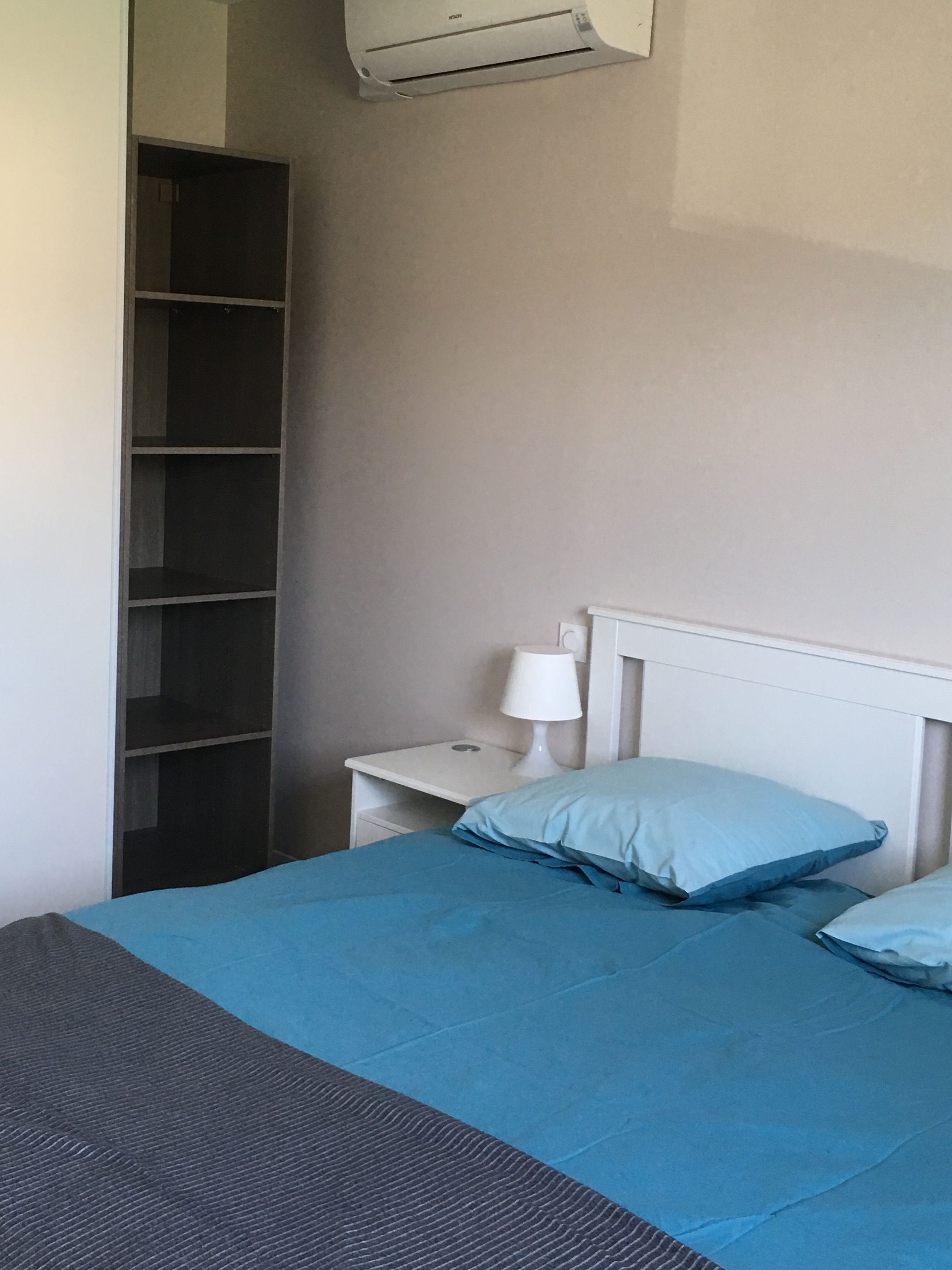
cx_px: 351
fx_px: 1577
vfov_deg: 43.7
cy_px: 546
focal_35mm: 43
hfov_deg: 33.4
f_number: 2.2
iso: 50
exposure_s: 1/33
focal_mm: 4.15
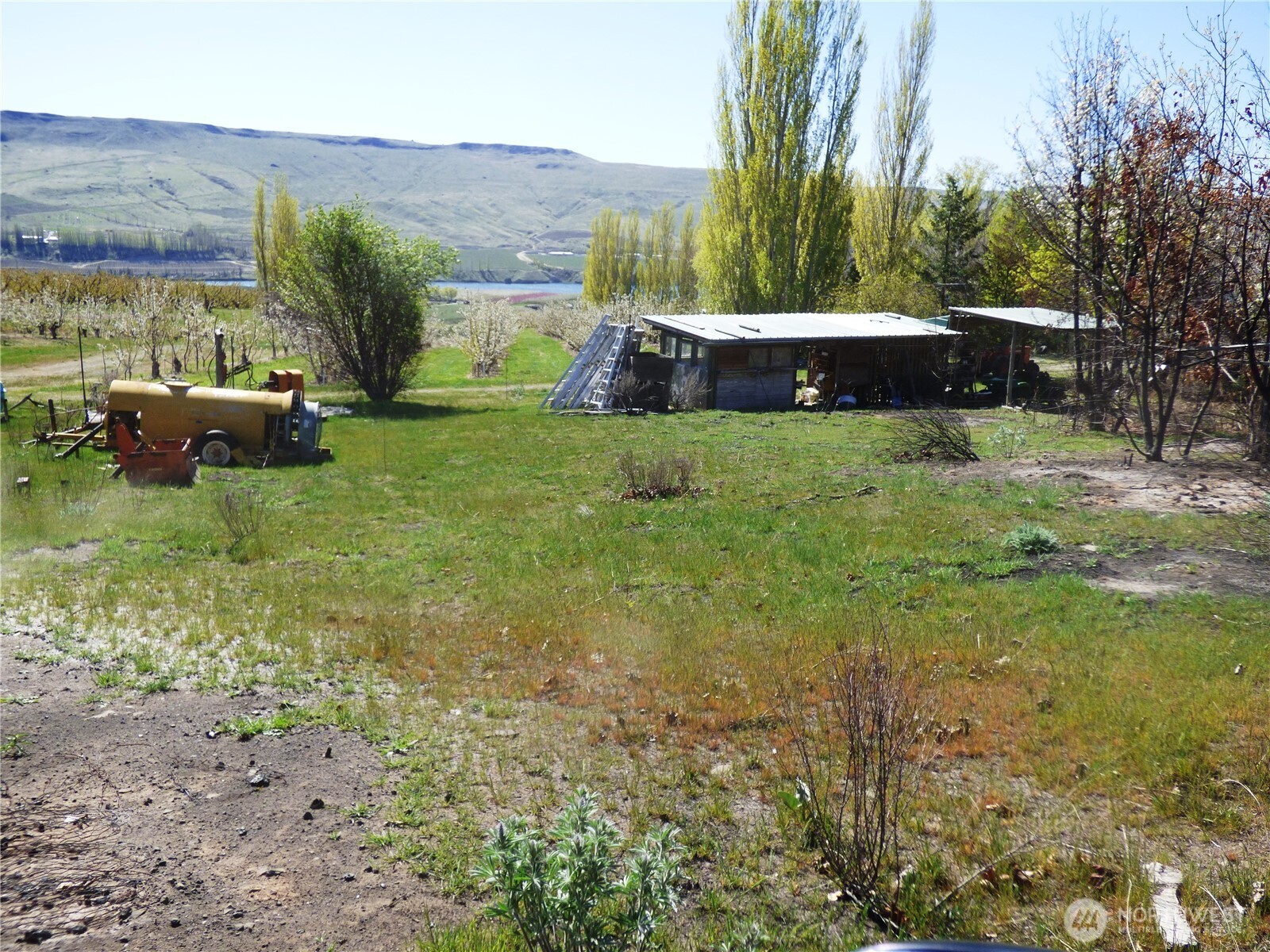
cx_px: 635
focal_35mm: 30
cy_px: 476
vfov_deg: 46.8
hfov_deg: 60.0
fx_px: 1101
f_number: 3.3
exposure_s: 1/1000
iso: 100
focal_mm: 5.29
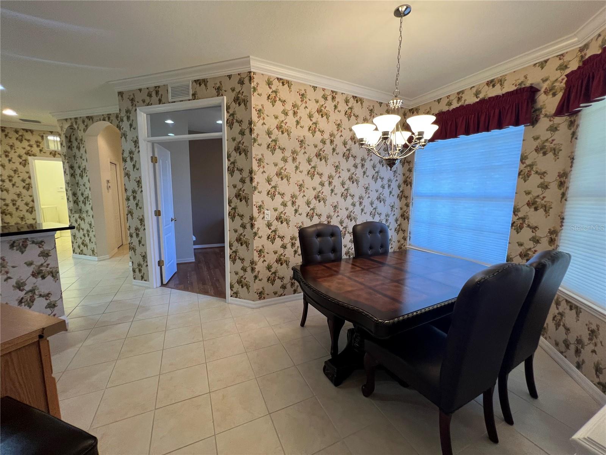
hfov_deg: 106.2
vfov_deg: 89.9
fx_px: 228
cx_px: 303
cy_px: 228
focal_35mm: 13
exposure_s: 1/60
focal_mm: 1.57
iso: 125
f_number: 1.8
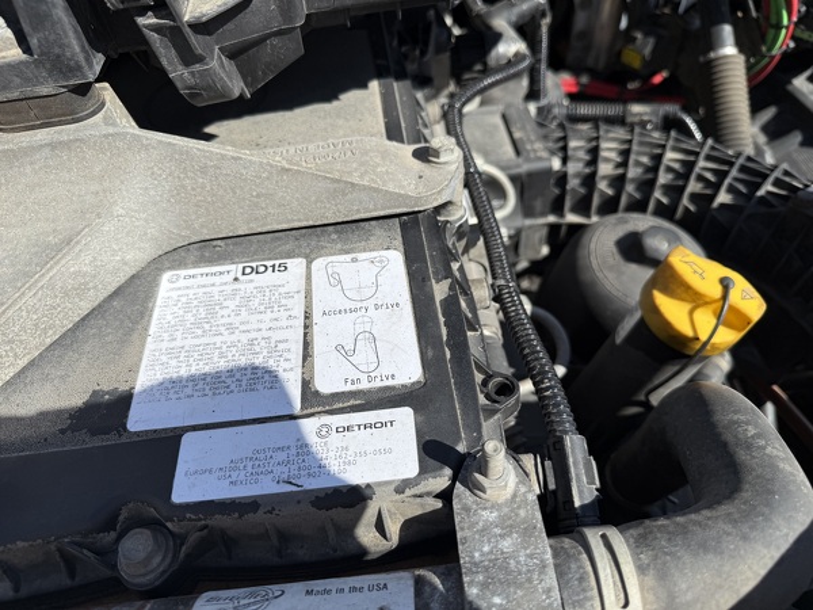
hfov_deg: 71.6
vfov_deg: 56.8
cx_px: 406
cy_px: 305
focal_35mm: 24
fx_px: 564
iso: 80
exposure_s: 1/4975
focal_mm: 6.76
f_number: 1.78
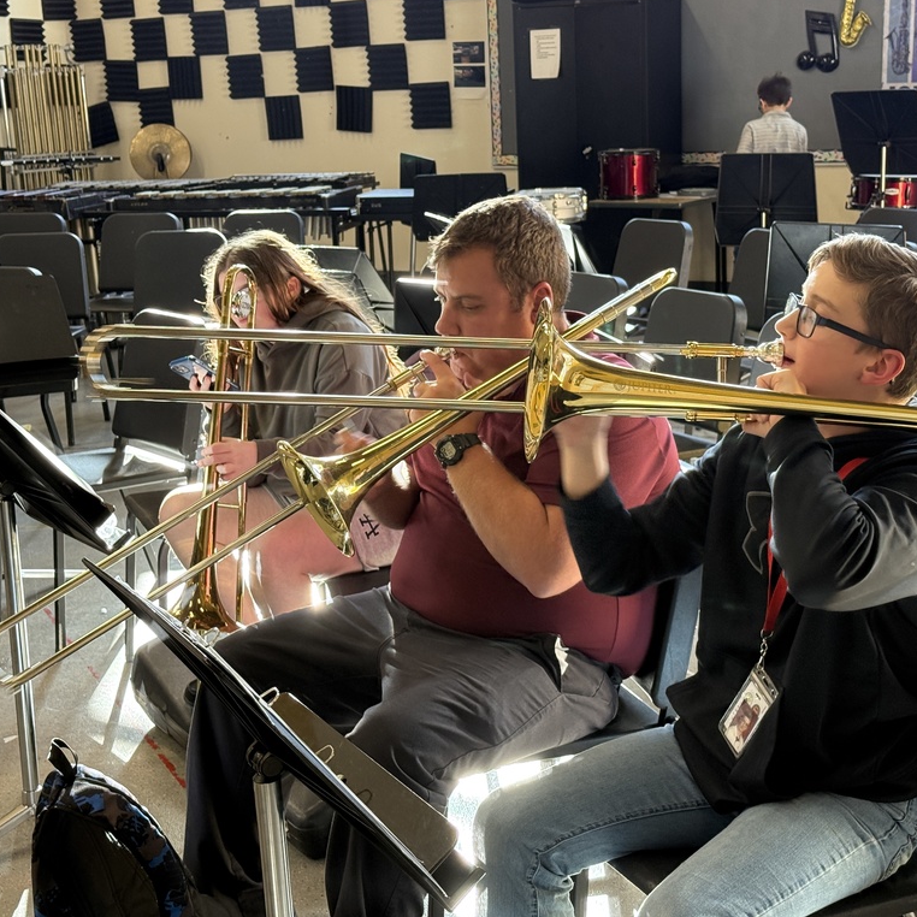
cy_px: 456
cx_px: 478
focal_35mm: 57
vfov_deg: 30.0
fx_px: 1708
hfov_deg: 30.0
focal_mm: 6.76
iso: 200
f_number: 1.78
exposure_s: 1/92
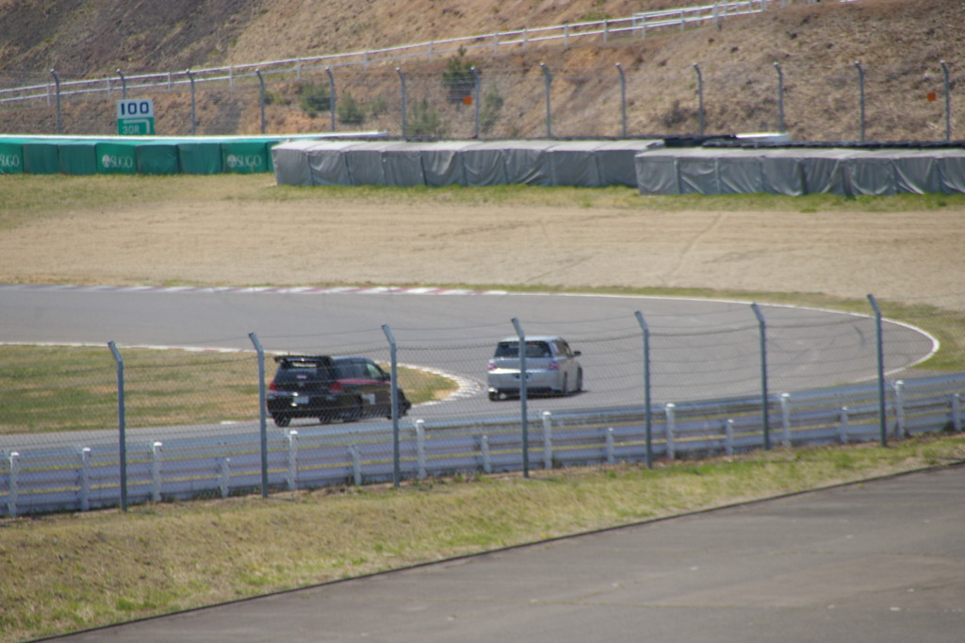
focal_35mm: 375
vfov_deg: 3.7
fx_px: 10048
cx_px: 482
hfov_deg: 5.5
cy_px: 322
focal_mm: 250
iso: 200
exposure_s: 1/500
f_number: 8
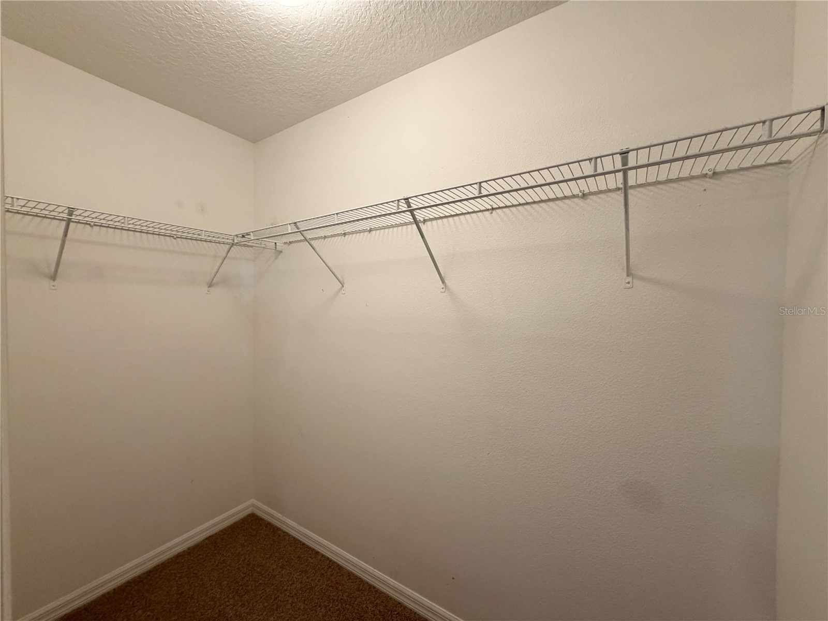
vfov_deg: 85.7
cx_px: 414
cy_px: 310
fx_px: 335
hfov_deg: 102.1
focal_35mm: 14
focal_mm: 2.22
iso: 200
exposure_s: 1/60
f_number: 2.2
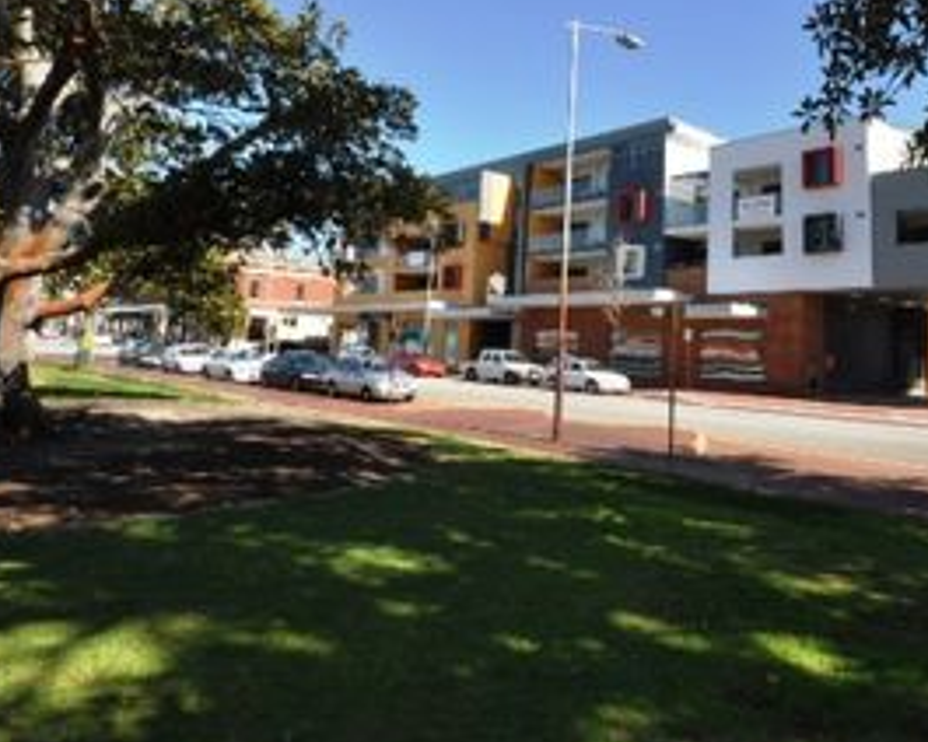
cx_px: 665
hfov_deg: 65.0
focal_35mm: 25
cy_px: 226
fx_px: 687
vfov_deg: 55.2
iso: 200
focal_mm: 10
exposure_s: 1/200
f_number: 13
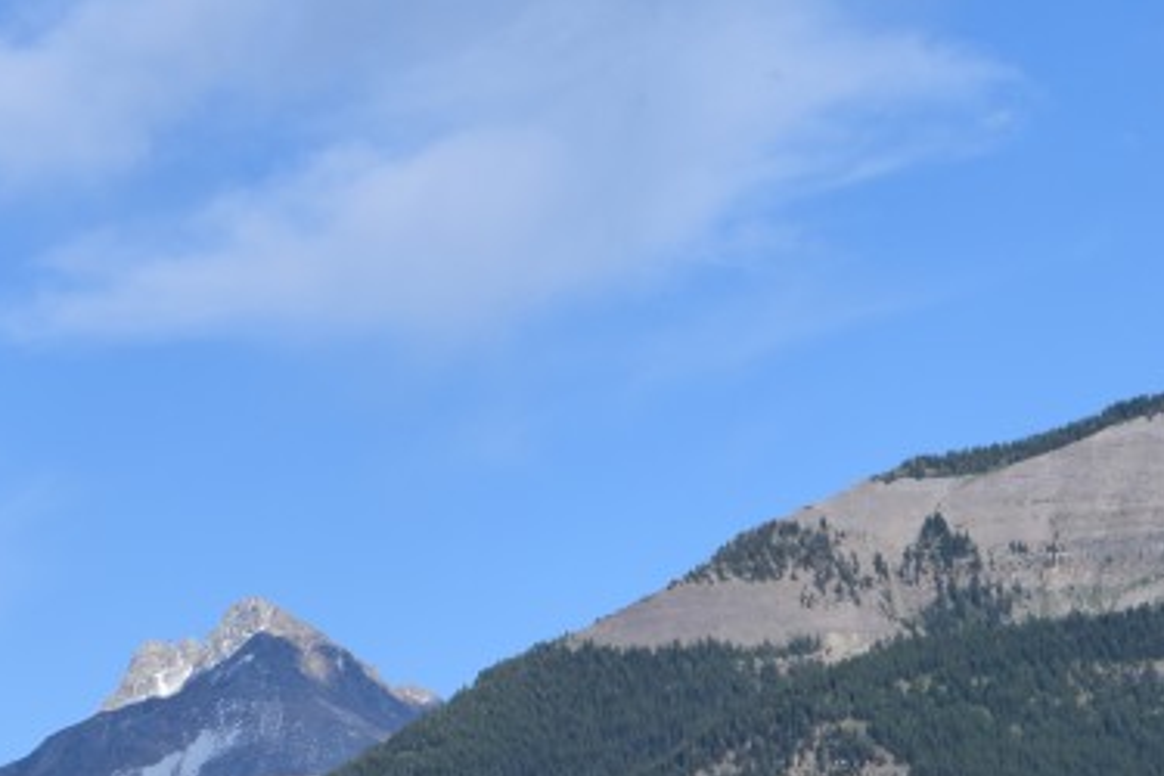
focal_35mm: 225
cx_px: -267
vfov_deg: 6.1
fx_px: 7286
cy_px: 754
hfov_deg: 9.0
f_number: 10
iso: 200
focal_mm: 55
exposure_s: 1/400
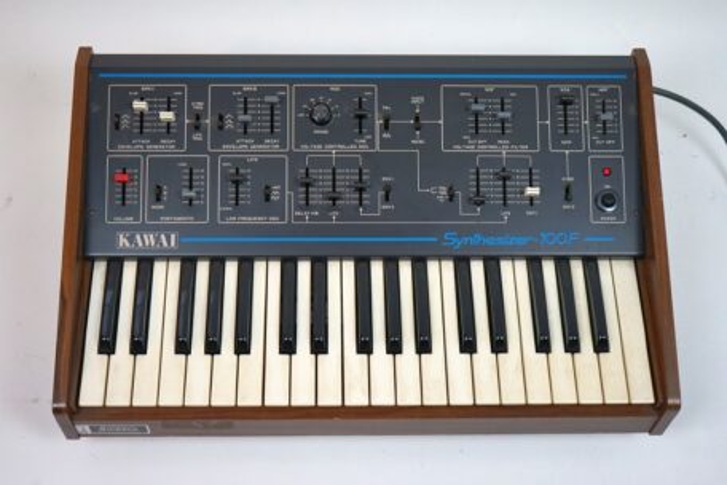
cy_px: 242
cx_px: 364
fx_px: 1111
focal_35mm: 55
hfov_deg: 36.2
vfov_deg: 24.6
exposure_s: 1/160
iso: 1250
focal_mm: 55
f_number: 5
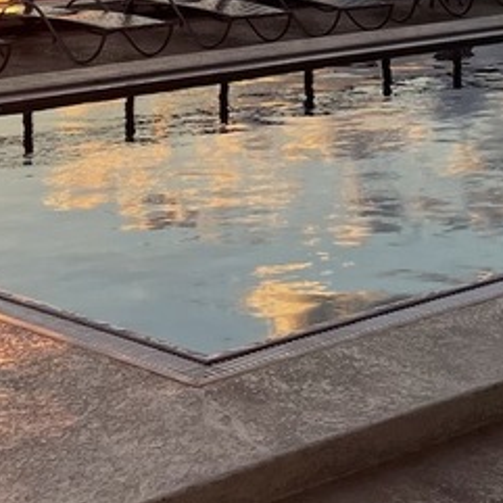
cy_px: -407
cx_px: 298
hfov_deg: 16.9
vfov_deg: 14.7
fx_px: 1693
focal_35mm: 103
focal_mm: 4.2
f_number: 1.6
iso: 32
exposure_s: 1/947
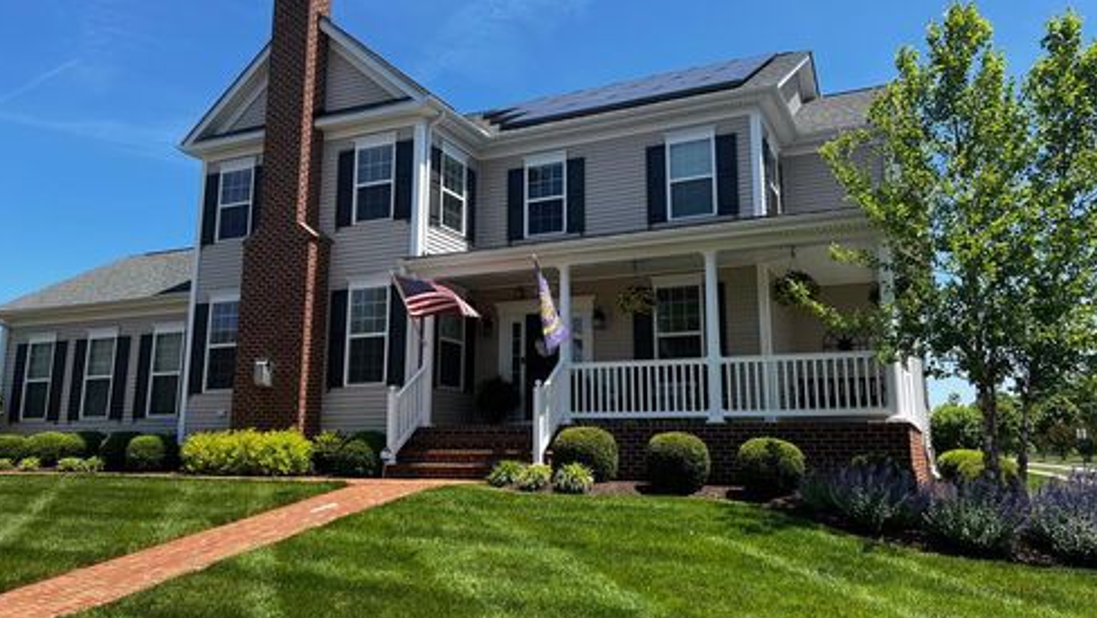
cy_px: 293
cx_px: 548
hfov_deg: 66.0
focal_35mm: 29
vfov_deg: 40.2
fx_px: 844
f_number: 1.5
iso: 50
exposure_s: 1/2165
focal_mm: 5.7
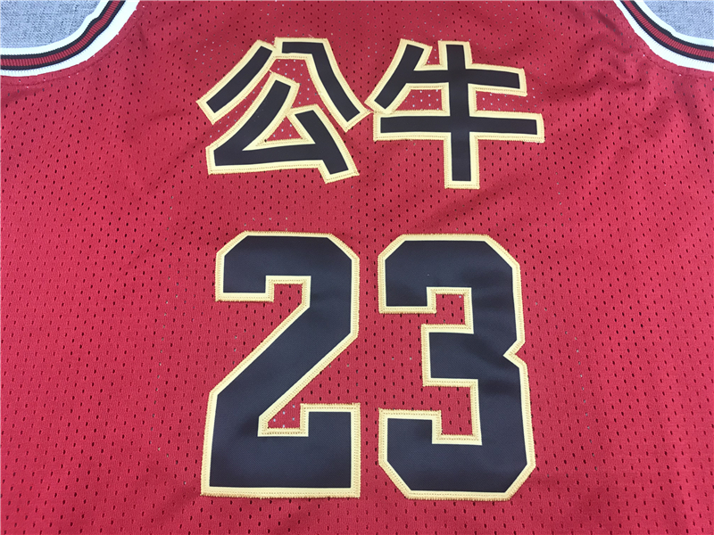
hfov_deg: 63.4
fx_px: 578
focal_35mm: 28
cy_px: 268
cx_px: 357
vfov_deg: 49.7
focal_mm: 3.99
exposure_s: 1/33
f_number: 1.8
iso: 32
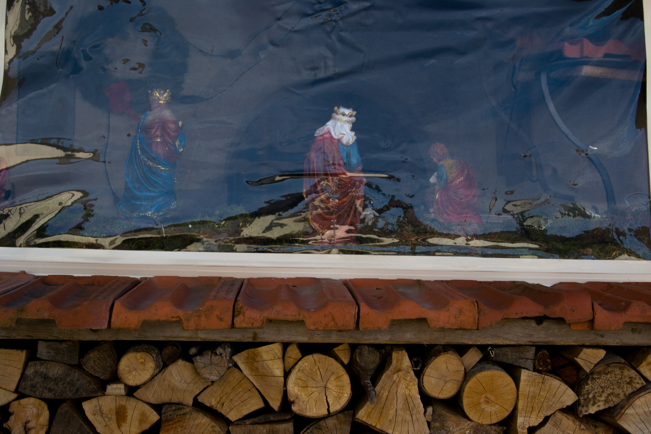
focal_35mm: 52
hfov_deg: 37.9
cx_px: 326
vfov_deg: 25.8
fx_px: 949
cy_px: 217
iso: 100
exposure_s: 1/60
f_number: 14
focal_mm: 35
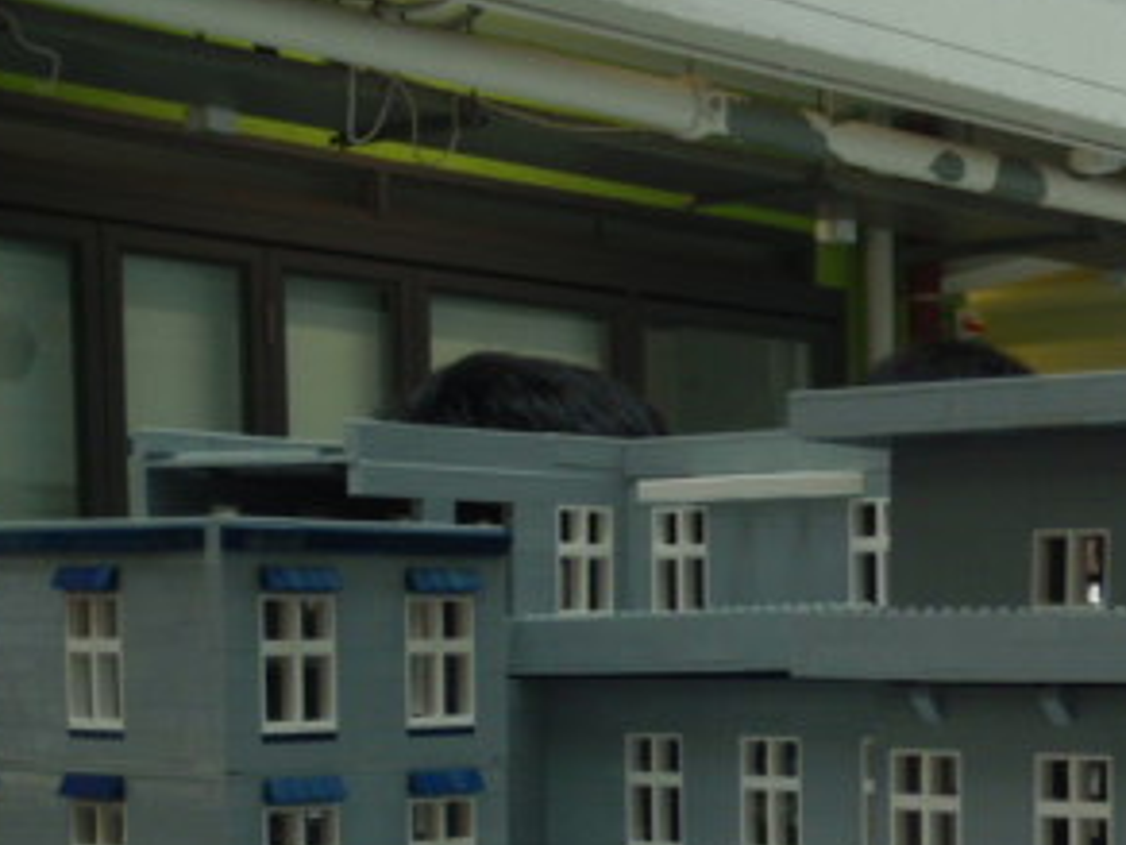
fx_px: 2570
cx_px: 1053
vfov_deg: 18.1
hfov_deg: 23.9
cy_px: 868
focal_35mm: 79
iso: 100
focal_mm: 6.53
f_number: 4.1
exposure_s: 1/40
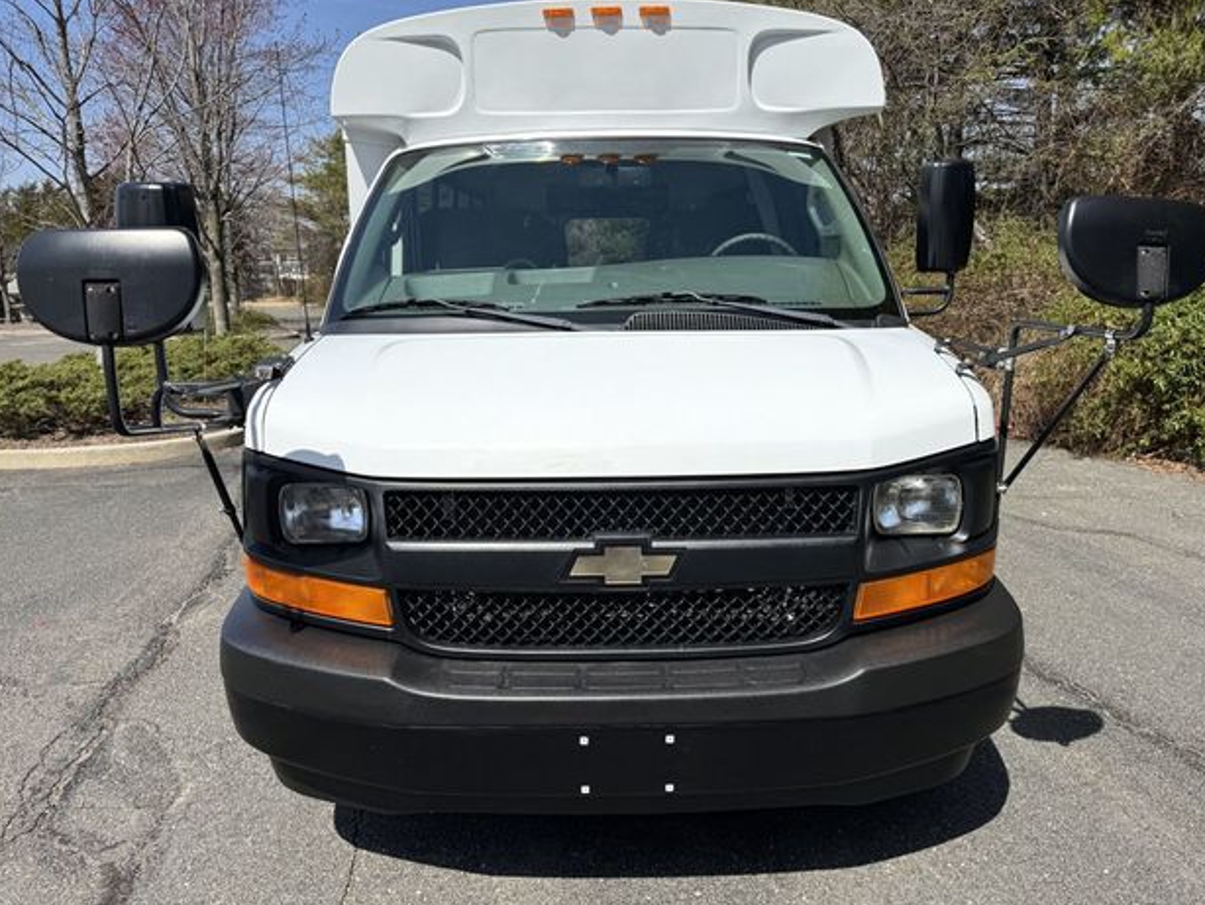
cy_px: 440
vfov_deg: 54.9
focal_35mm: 25
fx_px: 871
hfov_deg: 69.4
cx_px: 618
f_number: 1.78
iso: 80
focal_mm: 6.76
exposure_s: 1/7937
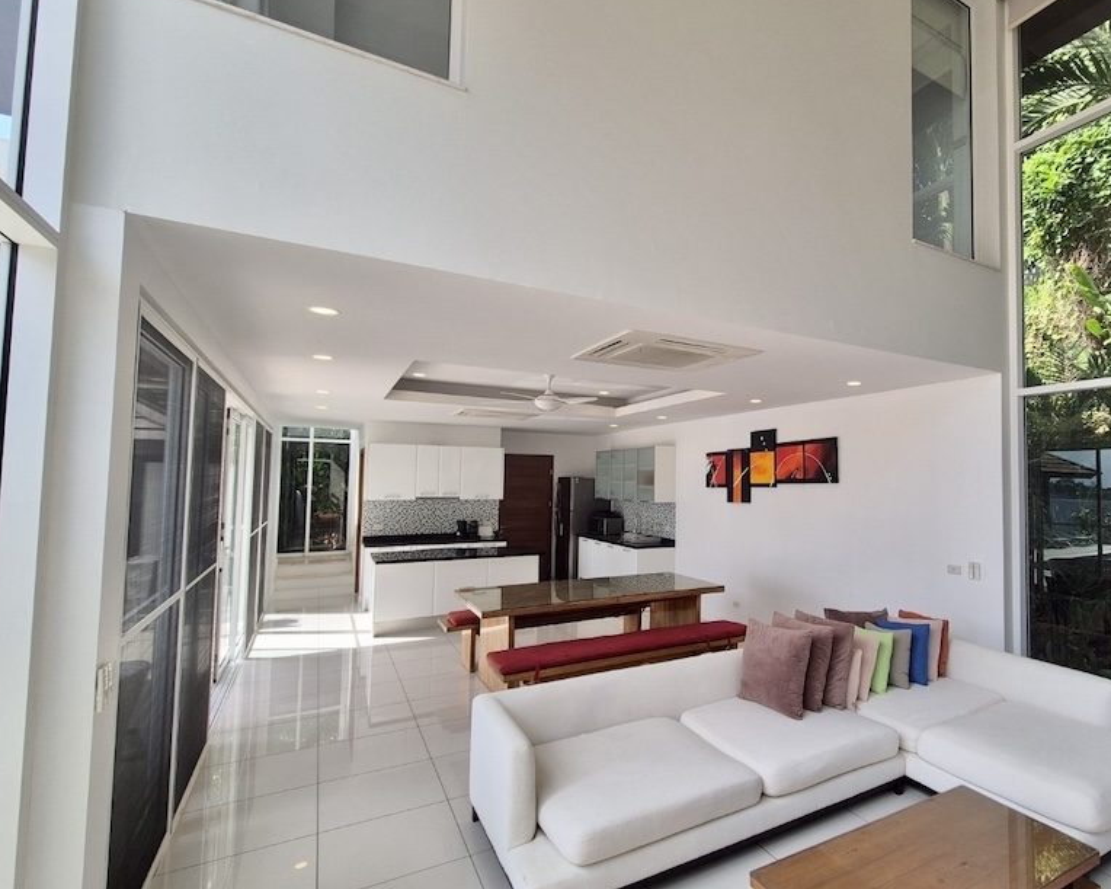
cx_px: 721
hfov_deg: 87.1
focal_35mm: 17
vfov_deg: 77.0
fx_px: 559
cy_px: 448
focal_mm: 2.2
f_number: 2.2
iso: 50
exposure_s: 1/646
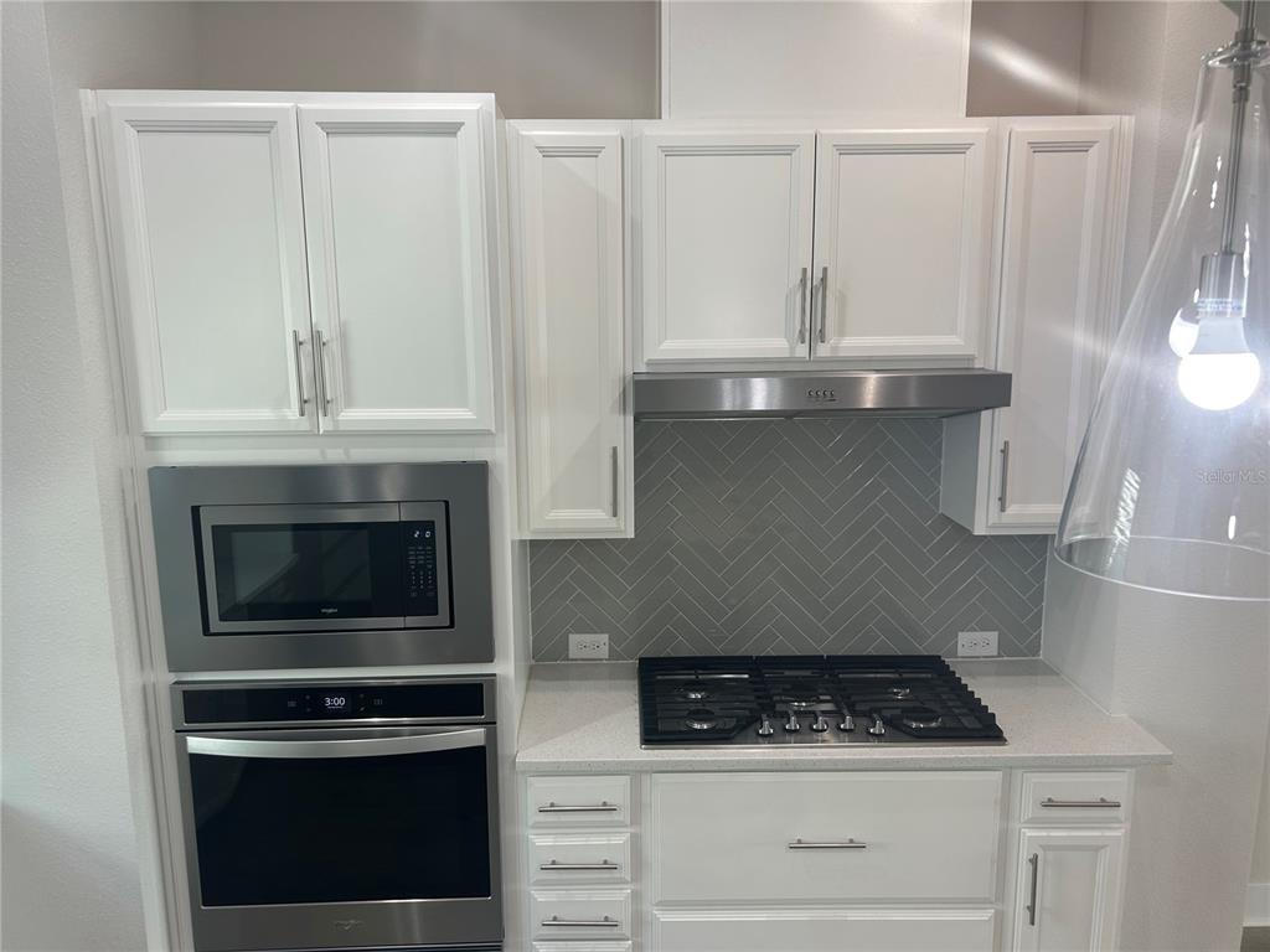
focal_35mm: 26
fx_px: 954
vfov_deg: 53.1
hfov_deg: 67.3
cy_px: 476
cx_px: 635
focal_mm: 5.7
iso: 50
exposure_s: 1/120
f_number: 1.5
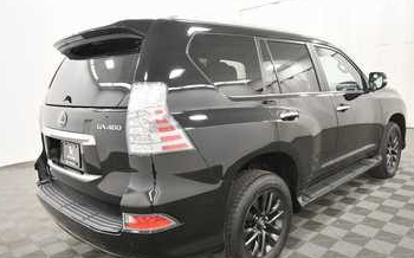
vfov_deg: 44.4
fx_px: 316
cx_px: 224
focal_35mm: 28
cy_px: 145
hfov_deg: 66.4
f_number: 5.3
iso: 2000
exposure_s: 1/125
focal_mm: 16
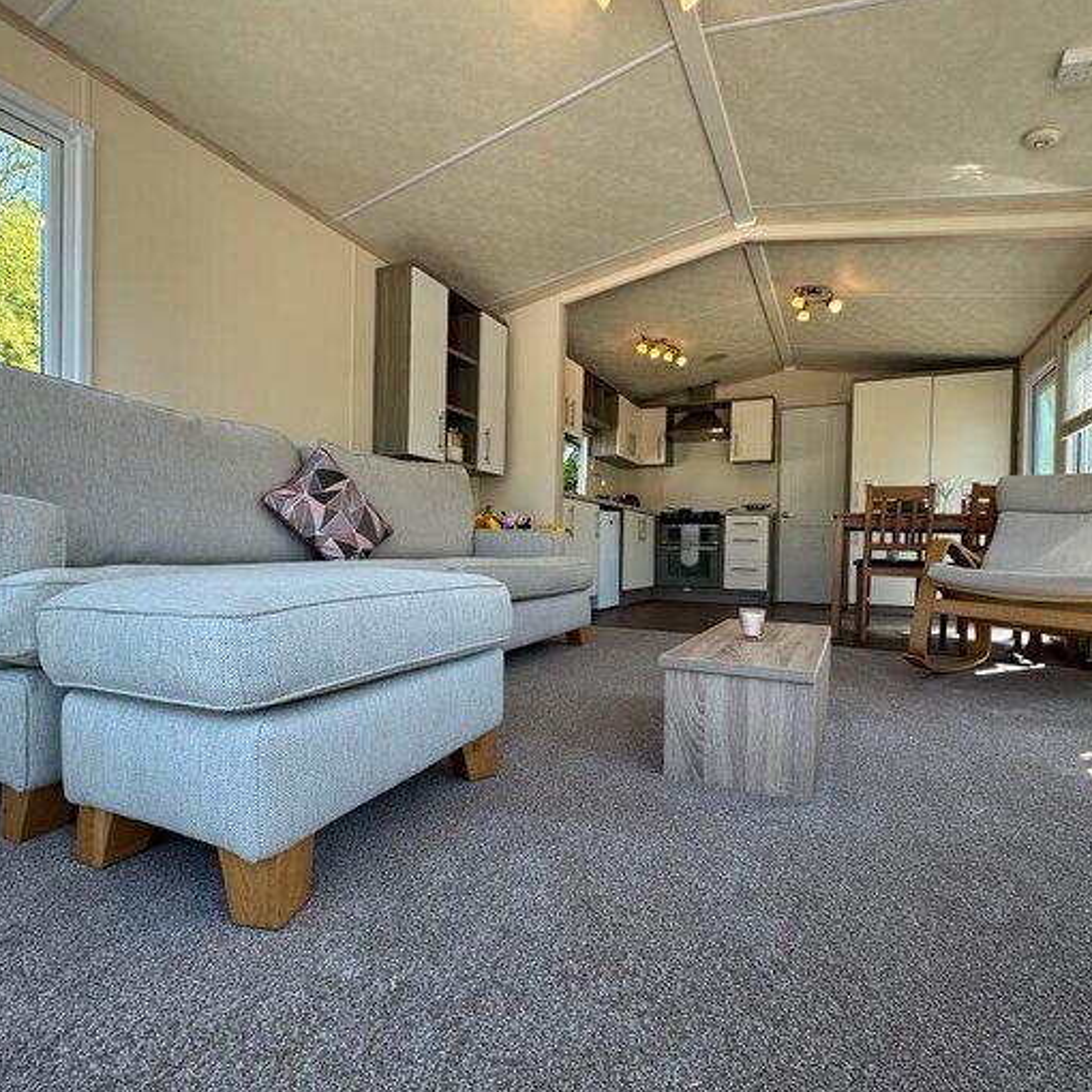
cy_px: 558
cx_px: 559
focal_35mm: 17
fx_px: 607
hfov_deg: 84.0
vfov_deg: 84.0
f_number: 2.2
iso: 40
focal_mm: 2.22
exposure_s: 1/136
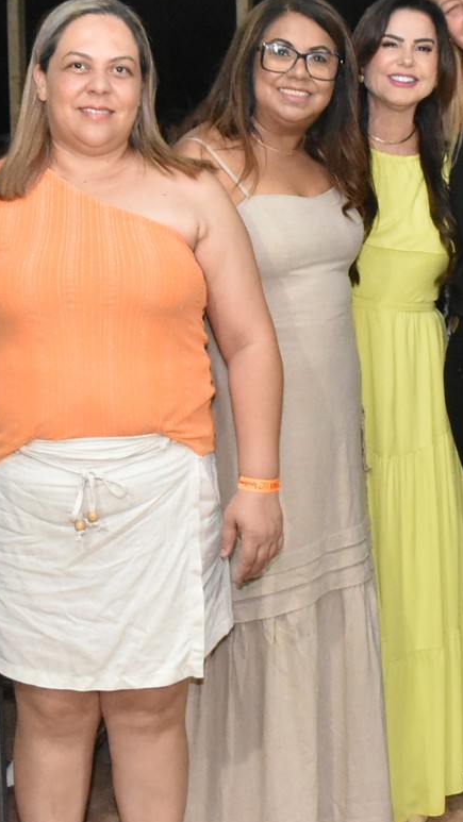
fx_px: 1593
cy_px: 200
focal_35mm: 73
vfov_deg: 28.5
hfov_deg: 16.5
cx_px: 332
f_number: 5
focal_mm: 20
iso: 5000
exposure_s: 1/80
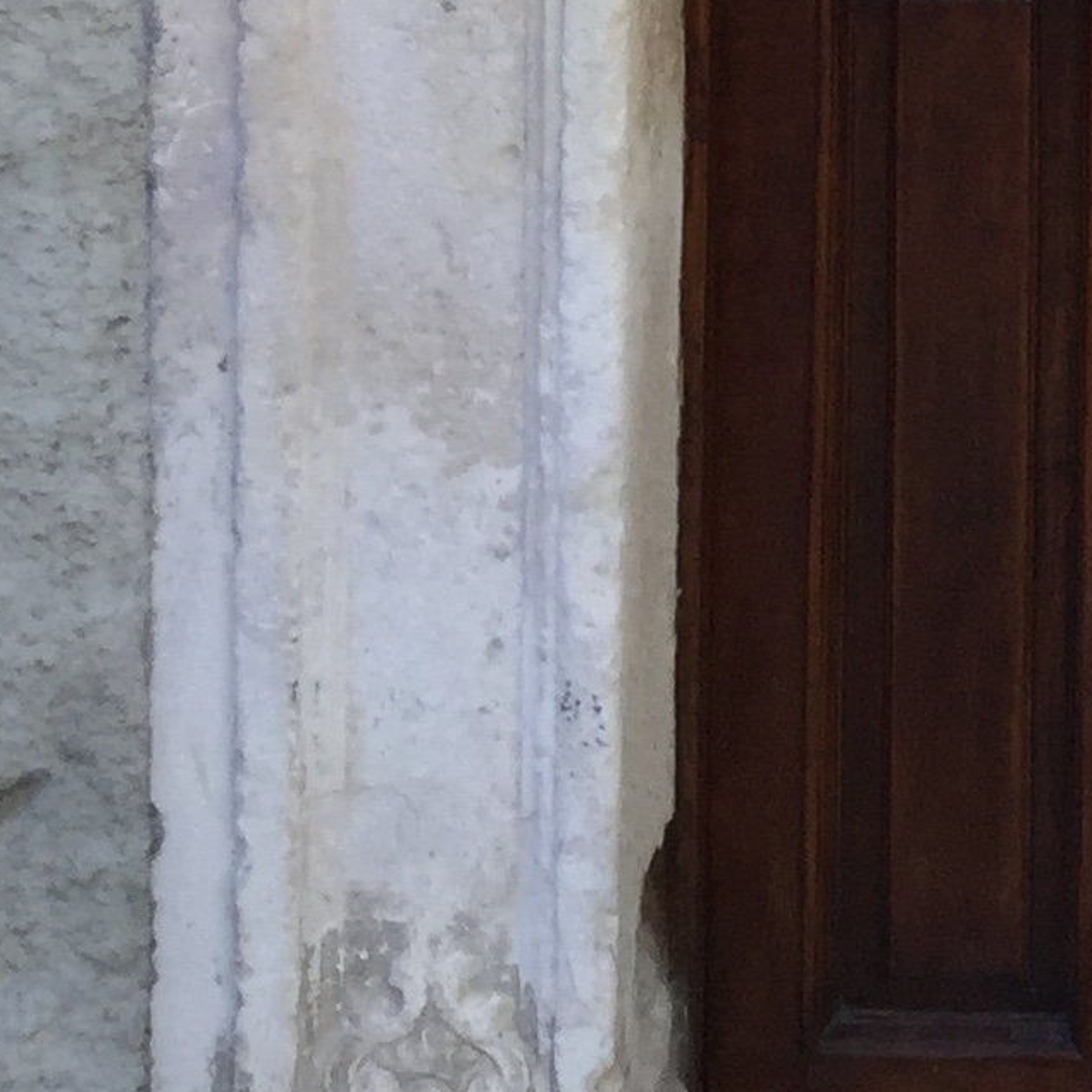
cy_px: -1080
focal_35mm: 141
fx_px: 5032
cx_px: 1738
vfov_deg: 11.2
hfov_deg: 11.7
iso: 25
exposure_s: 1/207
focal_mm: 3.3
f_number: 2.4
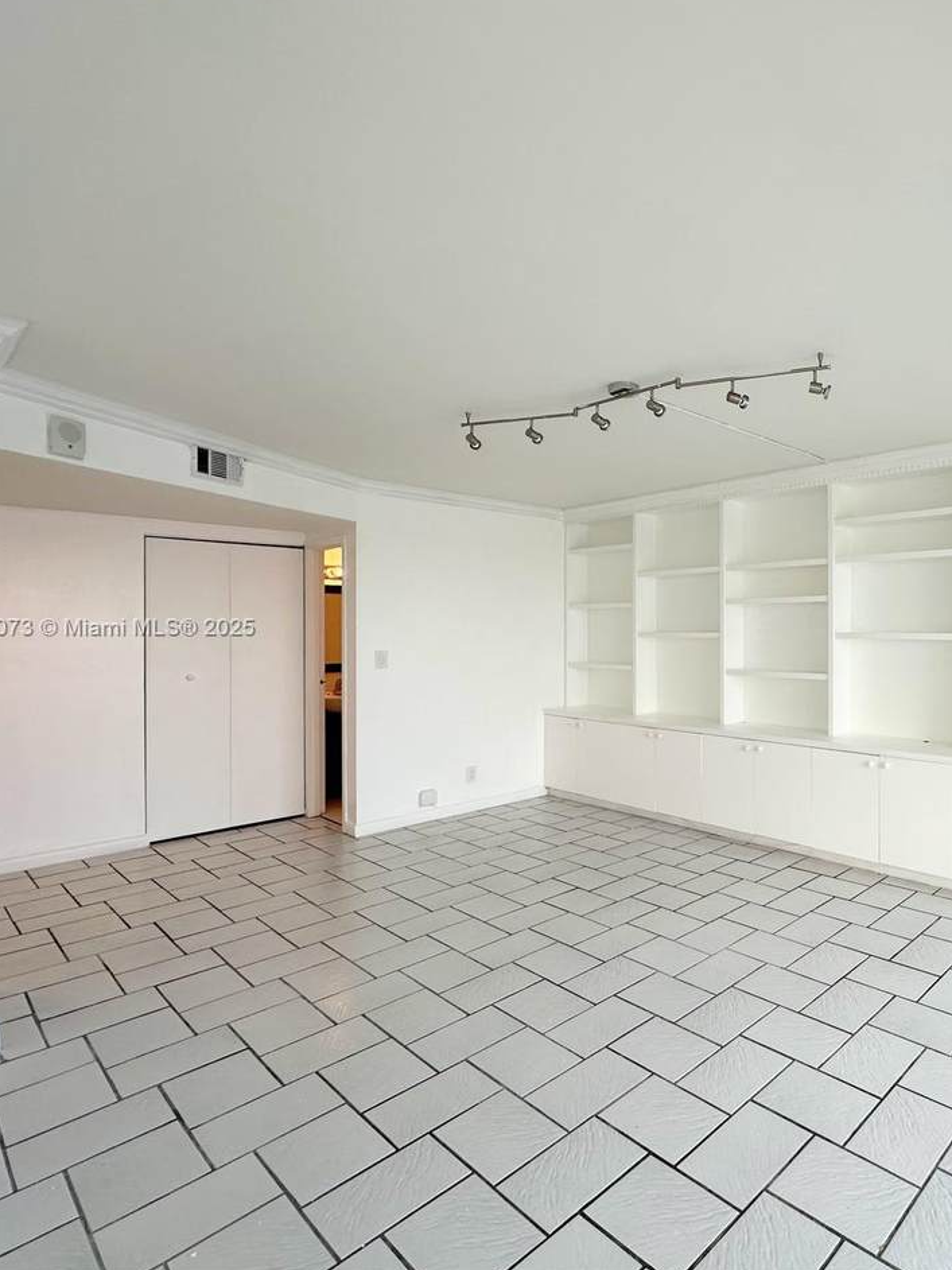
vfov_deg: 84.7
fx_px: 697
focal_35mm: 19
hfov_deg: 62.4
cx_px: 772
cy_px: 629
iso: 50
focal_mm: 2.22
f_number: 2.2
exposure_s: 1/120
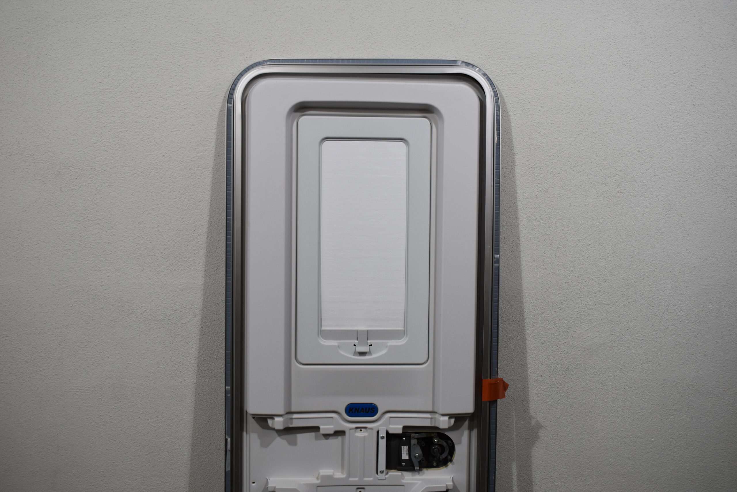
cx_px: 368
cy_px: 246
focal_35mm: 36
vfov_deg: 36.9
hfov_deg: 53.1
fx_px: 737
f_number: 5.6
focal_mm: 24
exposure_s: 1/125
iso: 250
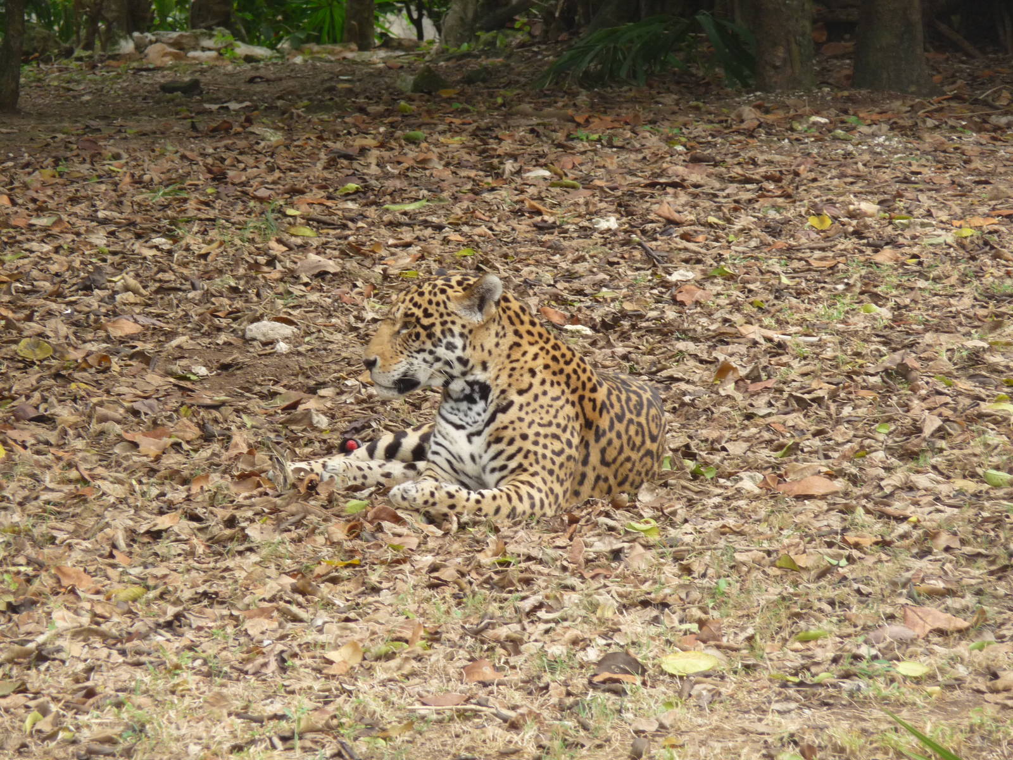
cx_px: 506
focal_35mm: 280
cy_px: 380
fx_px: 8194
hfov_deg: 7.1
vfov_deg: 5.3
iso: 160
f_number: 4.9
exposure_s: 1/60
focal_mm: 47
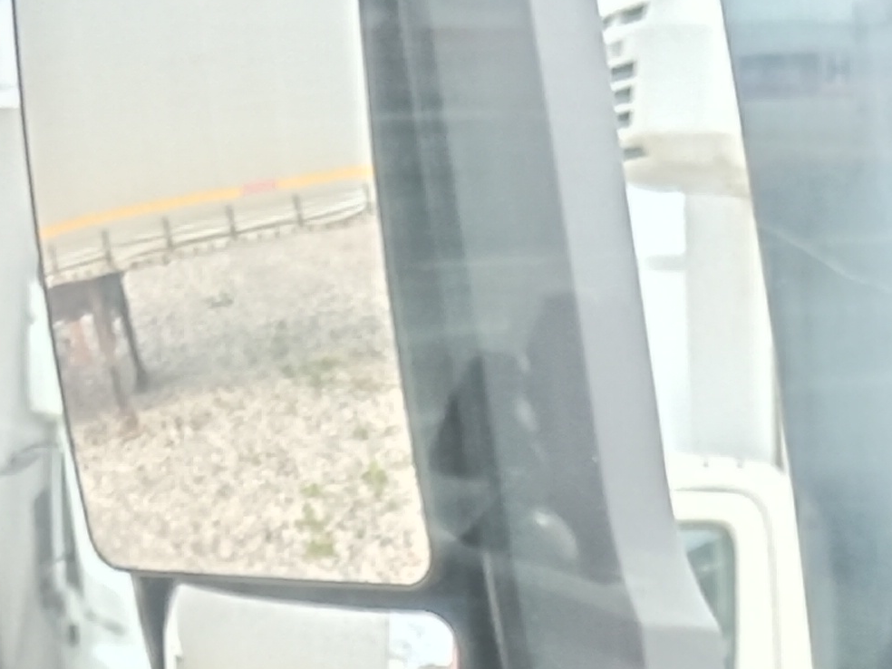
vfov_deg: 8.4
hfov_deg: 12.2
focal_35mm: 159
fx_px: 4097
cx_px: 982
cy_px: 1711
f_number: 1.9
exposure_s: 1/100
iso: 209
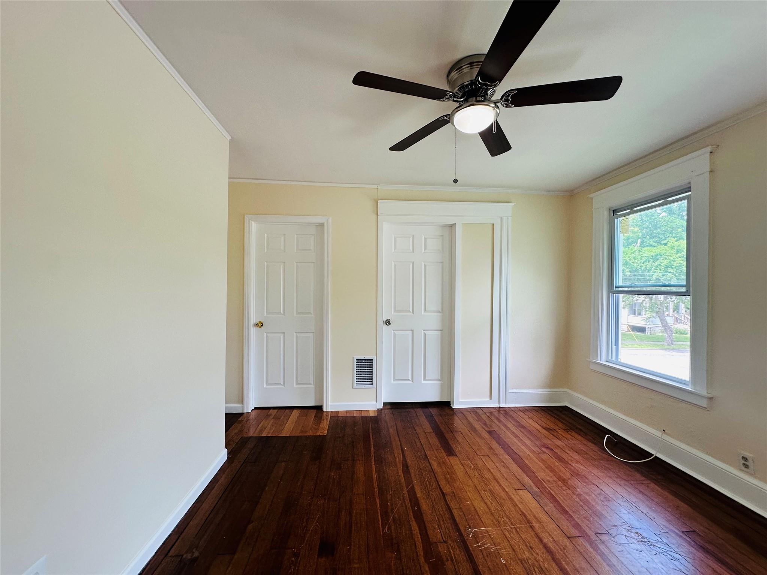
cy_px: 288
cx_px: 384
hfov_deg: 102.1
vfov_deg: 85.7
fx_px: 310
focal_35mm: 14
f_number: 2.2
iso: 80
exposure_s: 1/120
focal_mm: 2.22
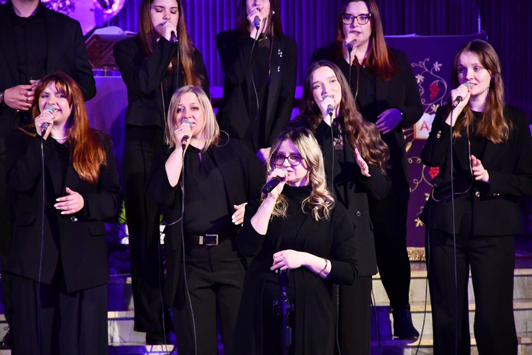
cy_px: 178
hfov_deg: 9.8
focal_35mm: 210
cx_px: 266
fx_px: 3104
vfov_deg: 6.5
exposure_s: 1/125
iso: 8000
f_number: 5.6
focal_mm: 140
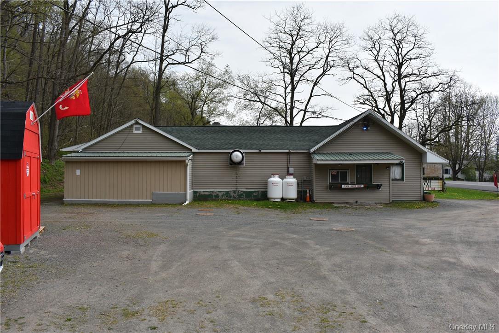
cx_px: 250
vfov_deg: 47.9
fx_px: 374
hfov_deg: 67.4
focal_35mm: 27
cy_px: 166
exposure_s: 1/500
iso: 180
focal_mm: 18
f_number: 8
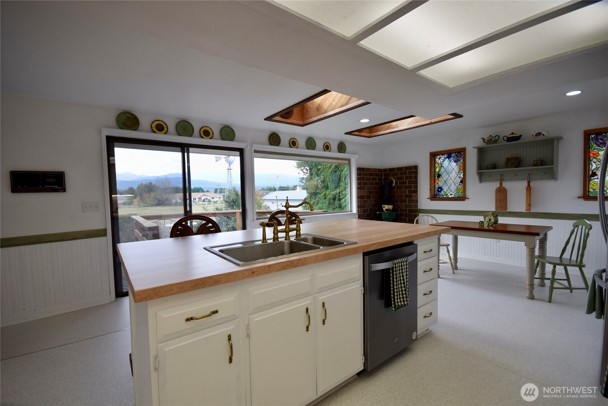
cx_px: 304
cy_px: 203
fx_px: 253
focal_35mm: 15
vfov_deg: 77.4
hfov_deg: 100.4
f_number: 7.1
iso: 400
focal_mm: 10
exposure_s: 1/200
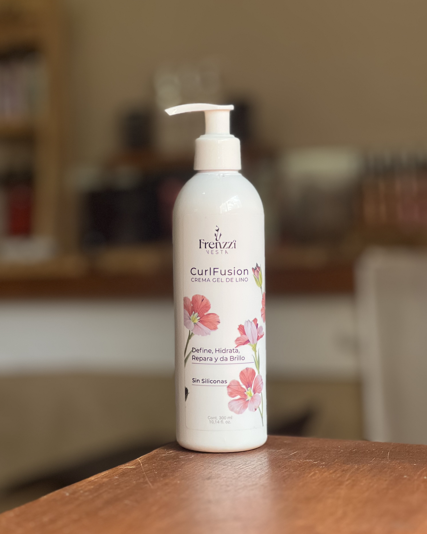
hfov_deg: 18.9
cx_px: 212
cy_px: 277
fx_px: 1279
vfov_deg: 23.6
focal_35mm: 81
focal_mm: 9
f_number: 2.8
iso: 160
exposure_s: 1/121
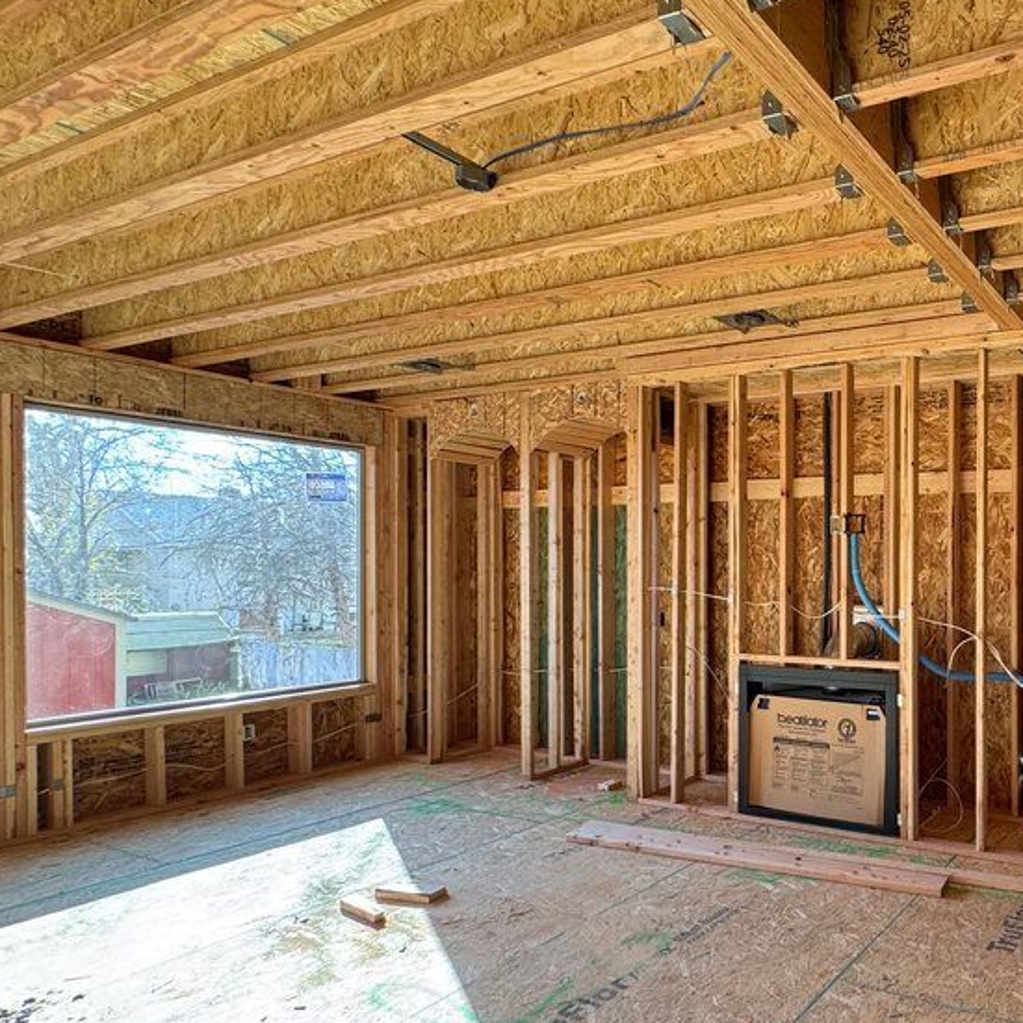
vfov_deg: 67.0
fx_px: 769
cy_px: 574
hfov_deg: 57.6
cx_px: 923
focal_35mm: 23
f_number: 2.2
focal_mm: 2.22
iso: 80
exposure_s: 1/99
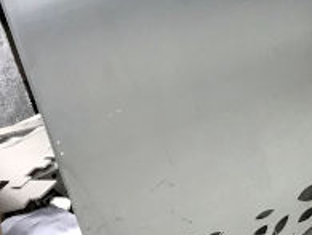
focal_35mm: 86
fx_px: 777
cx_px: 454
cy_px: 75
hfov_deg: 19.9
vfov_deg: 17.2
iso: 50
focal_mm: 3.99
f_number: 1.8
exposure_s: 1/17
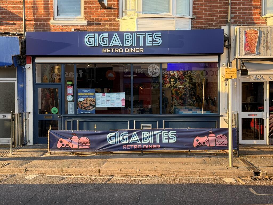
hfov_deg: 39.7
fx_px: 379
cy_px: 102
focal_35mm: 48
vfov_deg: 30.3
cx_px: 136
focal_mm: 6.76
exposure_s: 1/364
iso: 80
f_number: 1.78
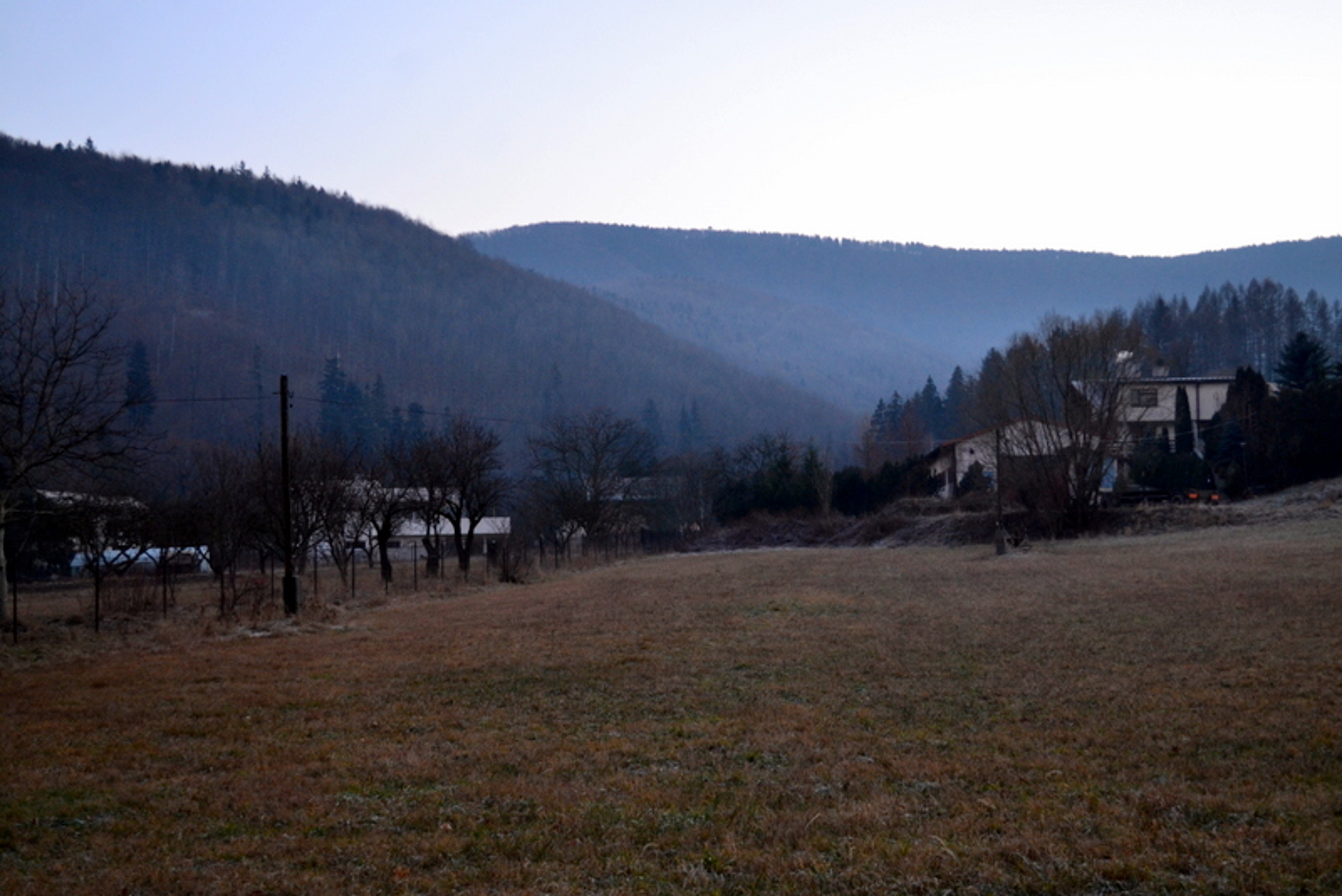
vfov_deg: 28.1
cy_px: 448
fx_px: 1790
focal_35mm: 48
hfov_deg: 41.1
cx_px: 671
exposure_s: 1/30
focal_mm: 32
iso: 800
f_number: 4.8
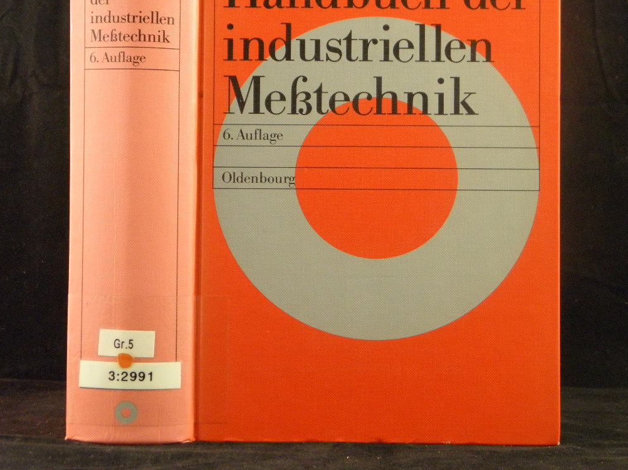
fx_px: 1251
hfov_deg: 28.2
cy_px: 183
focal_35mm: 69
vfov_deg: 21.3
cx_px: 334
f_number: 4.1
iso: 400
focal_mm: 9.7
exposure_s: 1/20
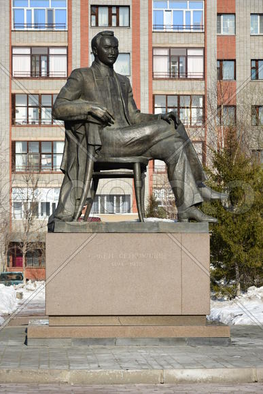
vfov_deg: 17.1
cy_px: 197
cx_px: 132
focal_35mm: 120
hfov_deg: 11.4
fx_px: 1314
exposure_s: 1/500
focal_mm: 80
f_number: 5.6
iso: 100
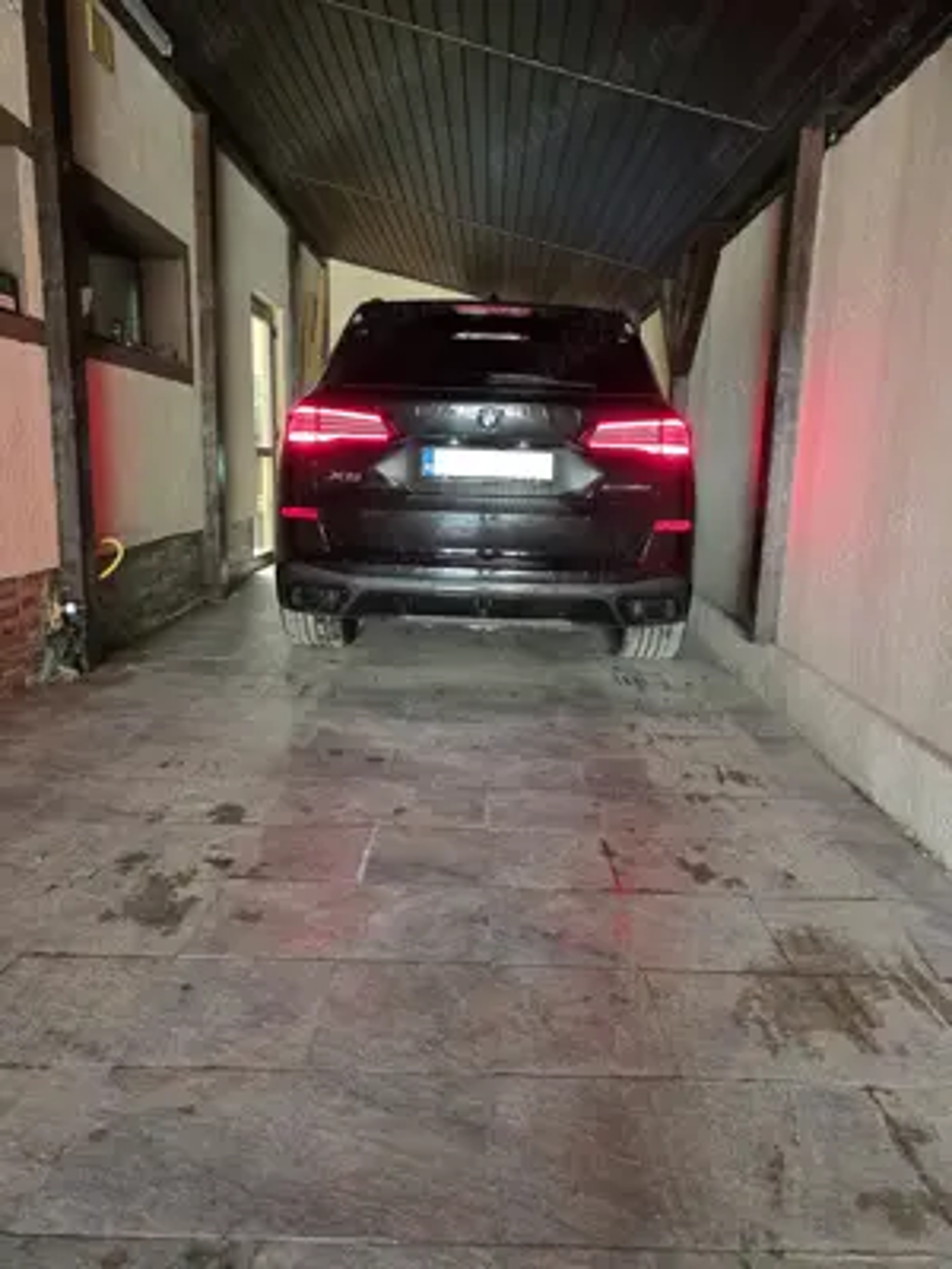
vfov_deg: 73.9
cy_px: 634
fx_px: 843
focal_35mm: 23
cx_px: 476
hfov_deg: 58.9
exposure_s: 1/100
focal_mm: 6.3
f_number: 1.7
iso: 1250
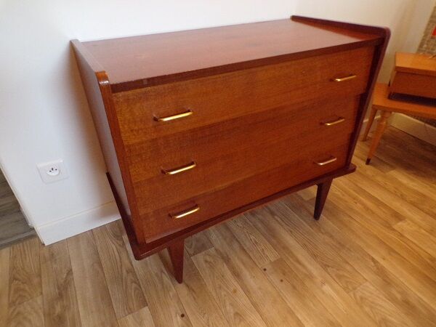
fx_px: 302
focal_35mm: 24
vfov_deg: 56.8
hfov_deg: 71.6
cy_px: 164
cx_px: 218
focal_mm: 4.3
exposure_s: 1/17
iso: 606
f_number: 3
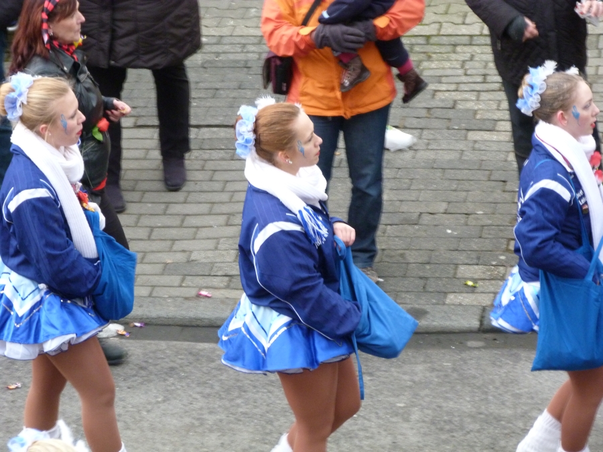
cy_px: 226
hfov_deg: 10.5
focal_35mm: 188
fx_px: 3275
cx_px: 302
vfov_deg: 7.9
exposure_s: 1/50
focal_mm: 33.9
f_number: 3.8
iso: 400
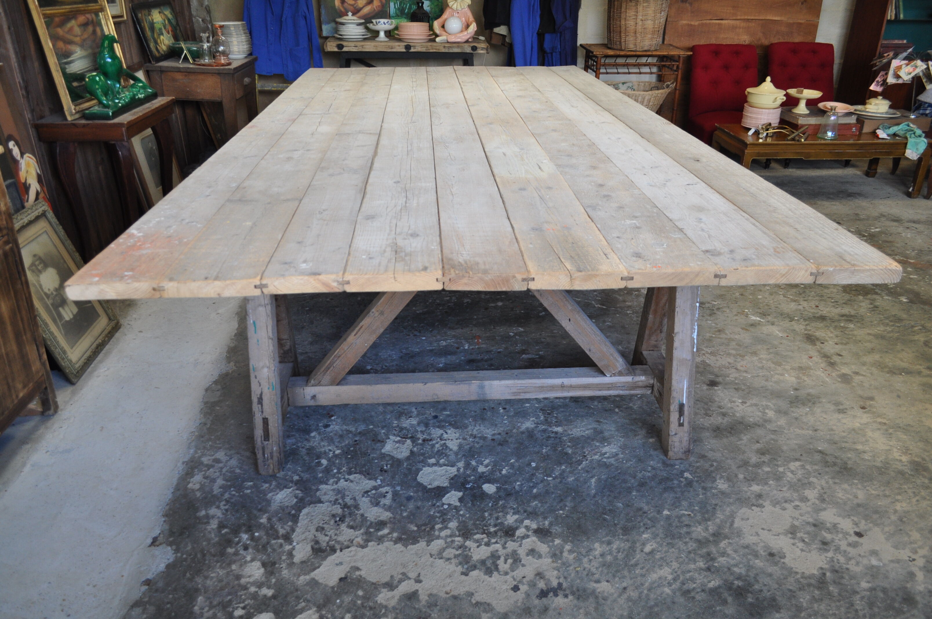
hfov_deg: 67.4
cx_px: 466
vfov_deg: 47.8
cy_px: 310
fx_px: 698
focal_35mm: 27
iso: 560
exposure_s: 1/60
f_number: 4
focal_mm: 18
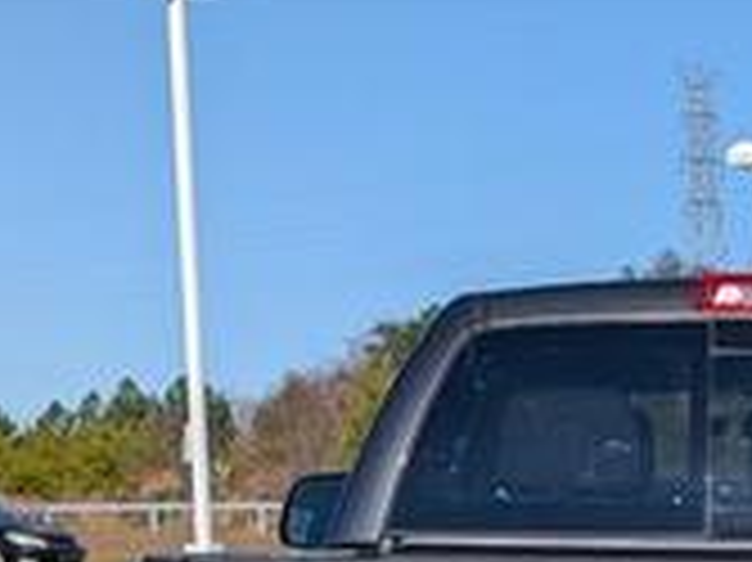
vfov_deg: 9.7
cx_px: 757
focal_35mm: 148
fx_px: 3213
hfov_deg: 13.2
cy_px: 818
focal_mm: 6.9
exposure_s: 1/2500
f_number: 1.68
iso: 20
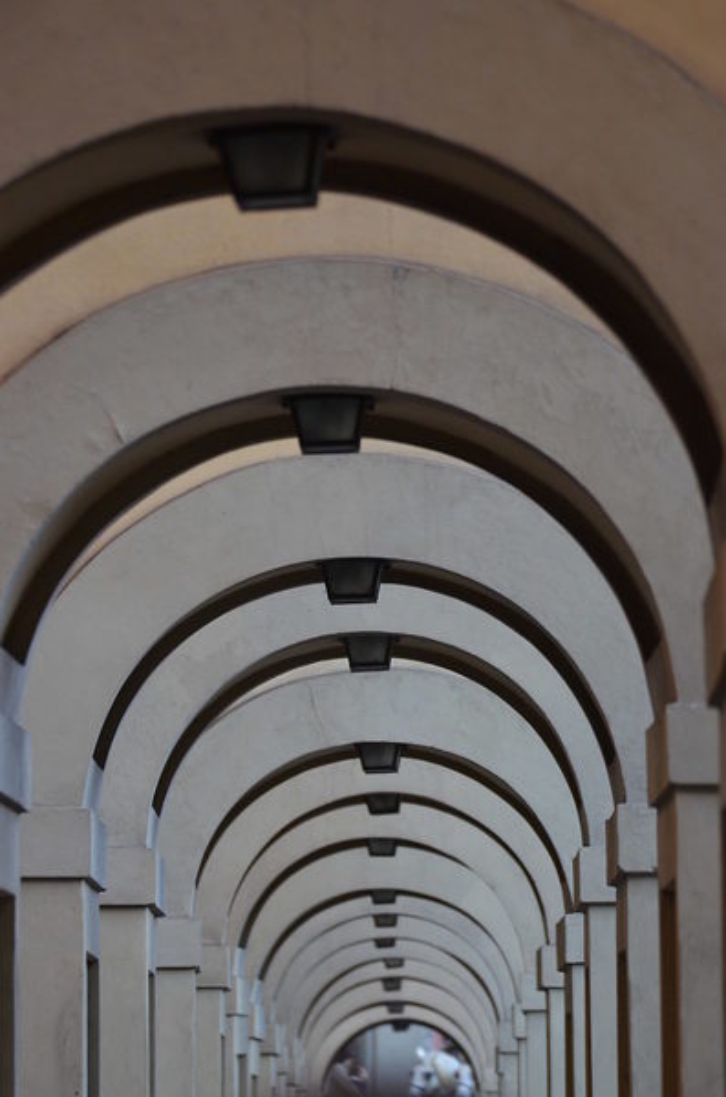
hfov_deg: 4.3
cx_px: 363
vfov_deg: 6.6
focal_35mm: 315
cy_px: 548
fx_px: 9578
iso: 800
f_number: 5.3
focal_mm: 210
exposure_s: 1/125
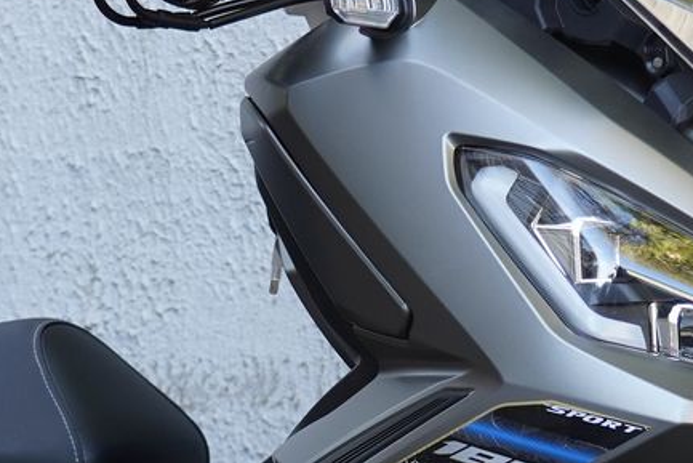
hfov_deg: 13.1
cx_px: 309
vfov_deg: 8.7
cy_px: 505
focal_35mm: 157
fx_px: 3023
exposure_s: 1/160
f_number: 4
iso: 400
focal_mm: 34
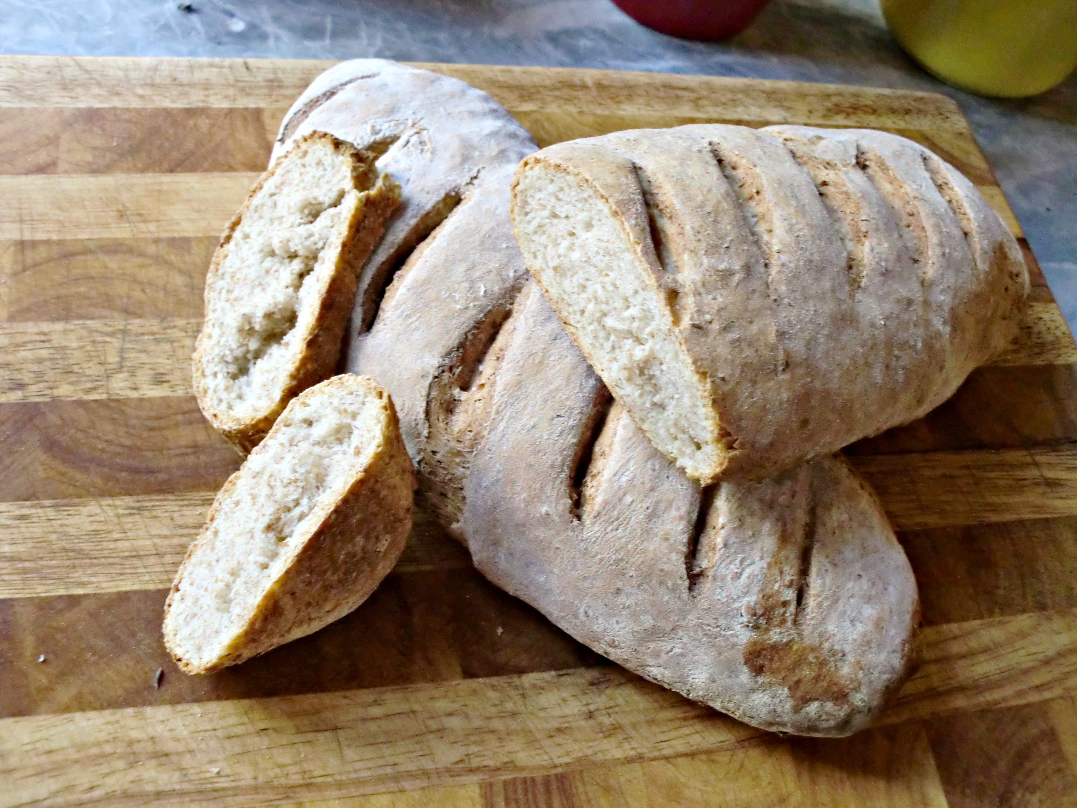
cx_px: 538
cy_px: 404
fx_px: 1089
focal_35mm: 35
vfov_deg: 40.7
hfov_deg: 52.6
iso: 400
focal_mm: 6.3
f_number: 3.1
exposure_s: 1/50
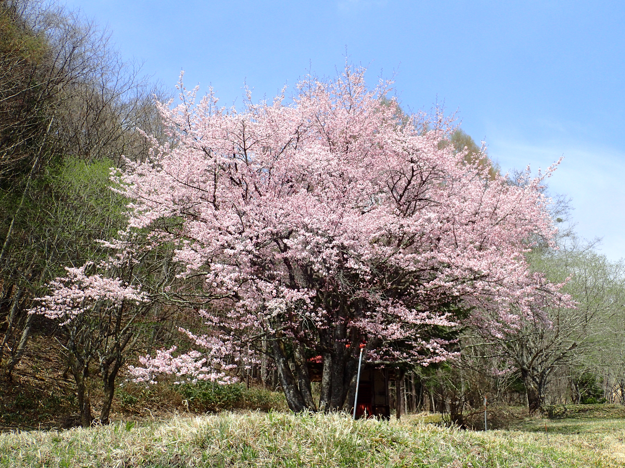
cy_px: 234
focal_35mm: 35
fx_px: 632
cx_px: 312
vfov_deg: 40.7
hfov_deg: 52.6
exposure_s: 1/800
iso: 100
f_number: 3.5
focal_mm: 6.42
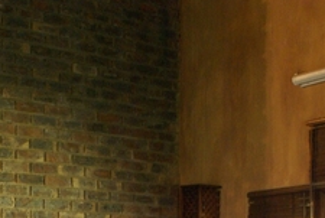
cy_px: 301
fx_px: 706
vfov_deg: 16.4
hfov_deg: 25.5
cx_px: 68
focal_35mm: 78
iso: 400
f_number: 3.5
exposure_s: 1/15
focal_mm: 18
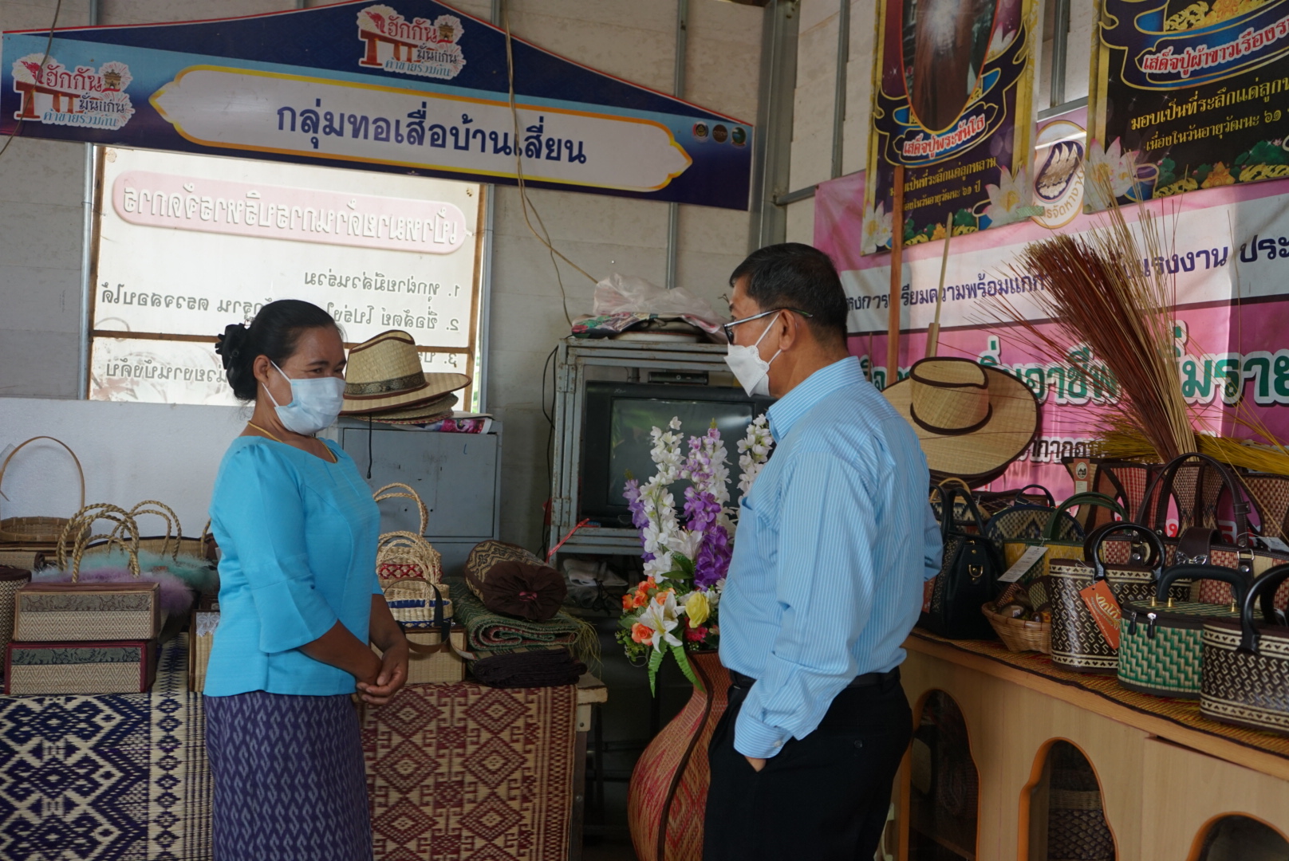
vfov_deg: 36.9
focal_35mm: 36
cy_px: 430
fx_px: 1290
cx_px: 644
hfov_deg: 53.1
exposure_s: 1/160
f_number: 4
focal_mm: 36
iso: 640
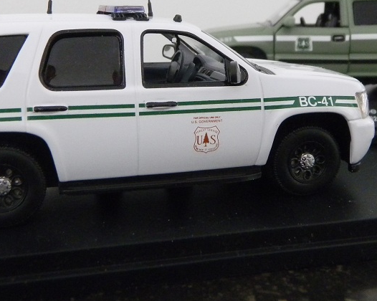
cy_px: 75
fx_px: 580
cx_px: 166
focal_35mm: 52
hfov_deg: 36.0
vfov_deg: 28.7
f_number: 3.9
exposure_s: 1/9.3
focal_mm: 5
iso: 416
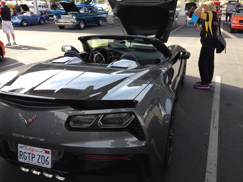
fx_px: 246
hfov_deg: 52.6
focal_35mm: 35
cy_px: 91
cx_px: 122
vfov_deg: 40.7
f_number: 2.4
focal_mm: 4.28
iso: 50
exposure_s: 1/269
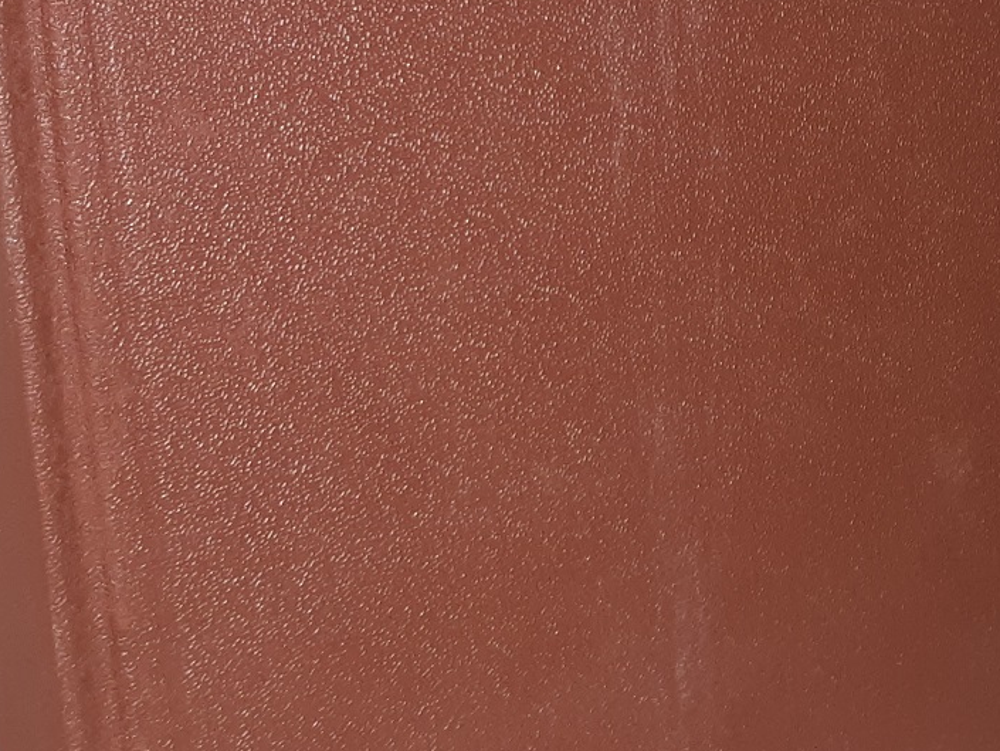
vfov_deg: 17.8
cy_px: 109
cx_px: 1096
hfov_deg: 22.5
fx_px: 2369
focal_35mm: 82
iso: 50
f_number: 1.7
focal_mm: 3.7
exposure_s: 1/60
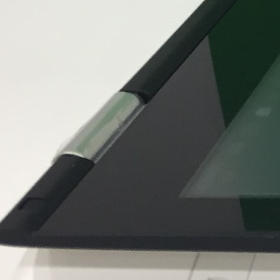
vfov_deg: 13.7
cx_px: 557
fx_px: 1162
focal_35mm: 127
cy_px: 47
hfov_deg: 12.2
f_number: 2.2
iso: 80
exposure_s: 1/33
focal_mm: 4.15
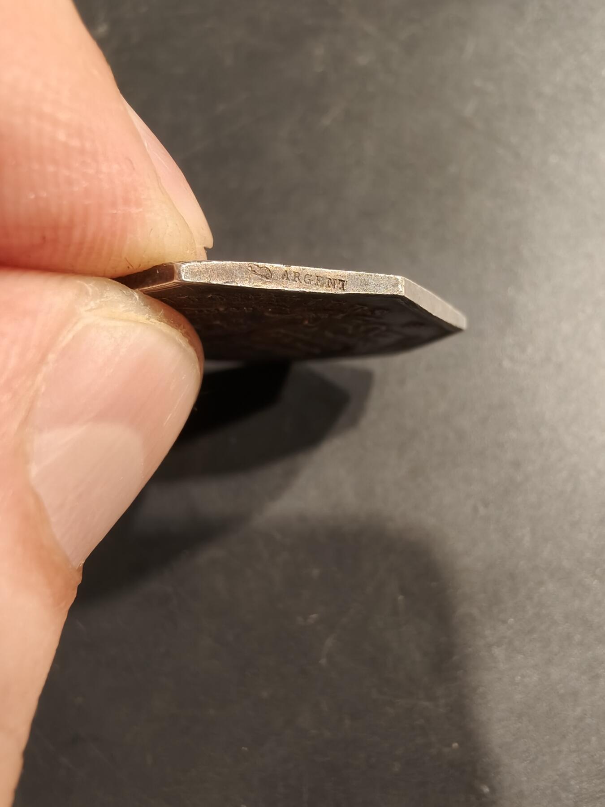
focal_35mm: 23
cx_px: 302
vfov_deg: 73.9
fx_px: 536
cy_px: 404
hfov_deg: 58.9
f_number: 2
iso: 160
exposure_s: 1/63.9
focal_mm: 2.32
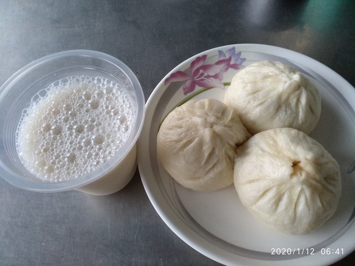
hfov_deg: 76.4
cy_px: 133
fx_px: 226
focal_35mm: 22
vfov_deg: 61.1
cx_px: 178
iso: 1000
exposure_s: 1/20
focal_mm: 3.81
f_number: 2.2
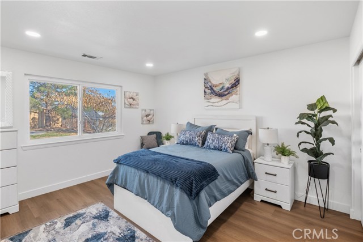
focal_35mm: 17
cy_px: 121
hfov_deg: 93.3
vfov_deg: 70.5
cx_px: 182
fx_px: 171
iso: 400
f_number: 8
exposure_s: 1/10
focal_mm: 11
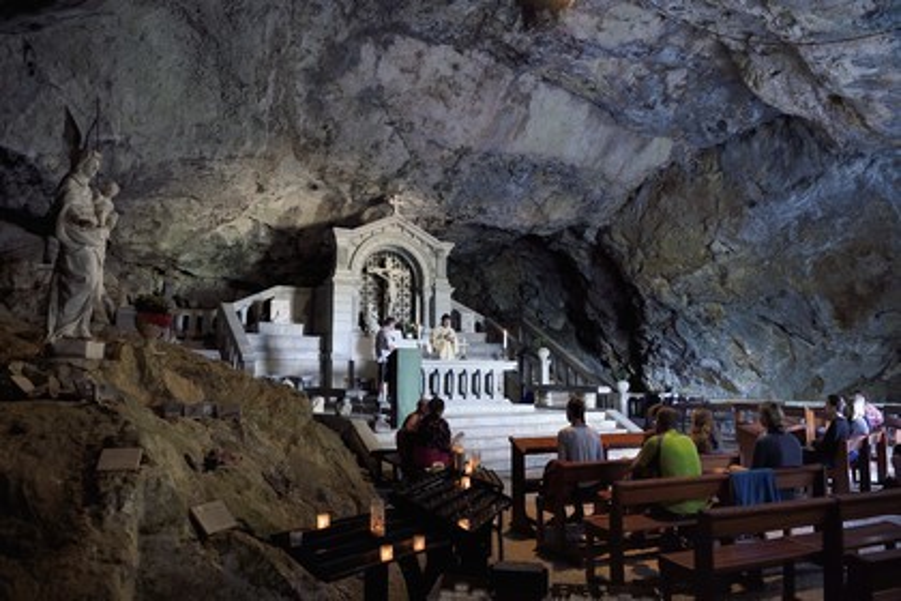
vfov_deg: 53.1
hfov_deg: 73.7
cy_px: 300
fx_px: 601
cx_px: 450
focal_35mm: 24
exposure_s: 1/13
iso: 1600
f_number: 6.3
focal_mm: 24
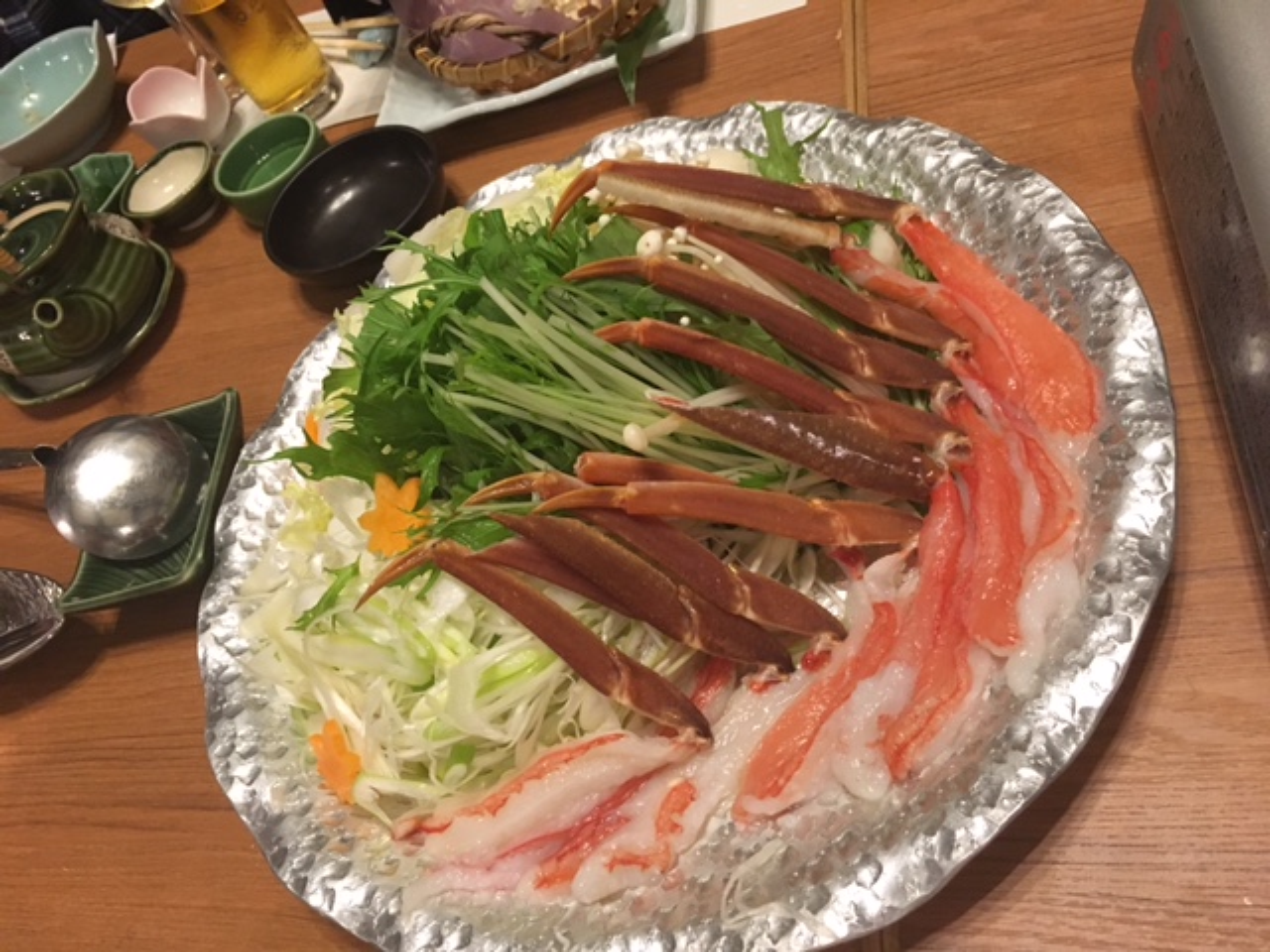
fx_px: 1064
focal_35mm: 29
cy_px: 476
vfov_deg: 48.2
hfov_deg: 61.7
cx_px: 635
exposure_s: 1/30
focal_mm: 4.15
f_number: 2.2
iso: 200
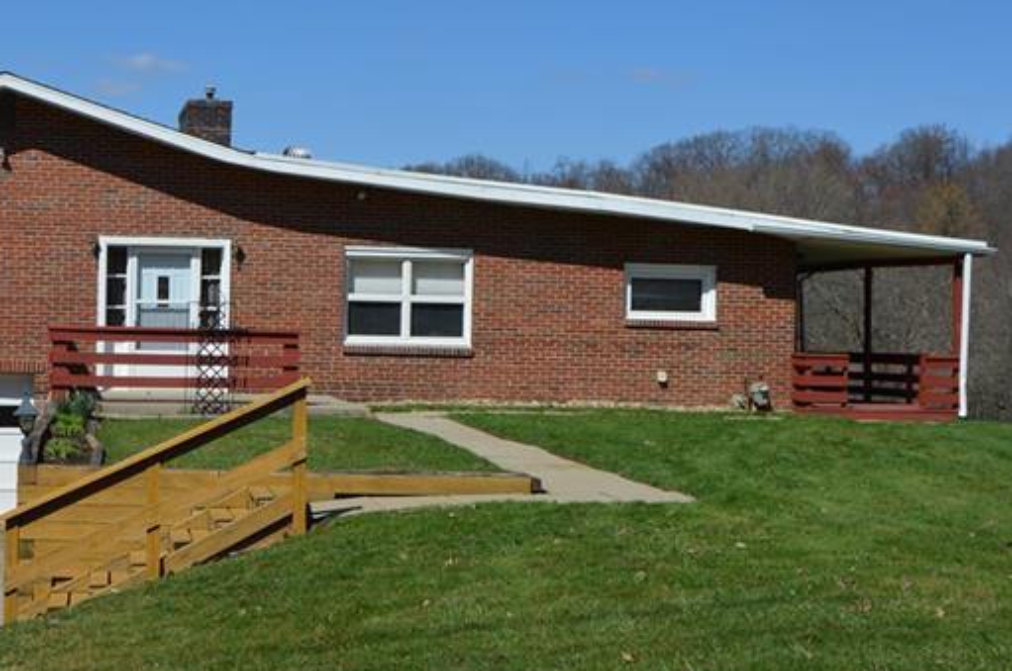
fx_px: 1712
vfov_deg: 22.2
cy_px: 268
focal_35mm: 61
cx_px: 238
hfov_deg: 32.2
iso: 100
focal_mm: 26
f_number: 9
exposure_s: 1/320
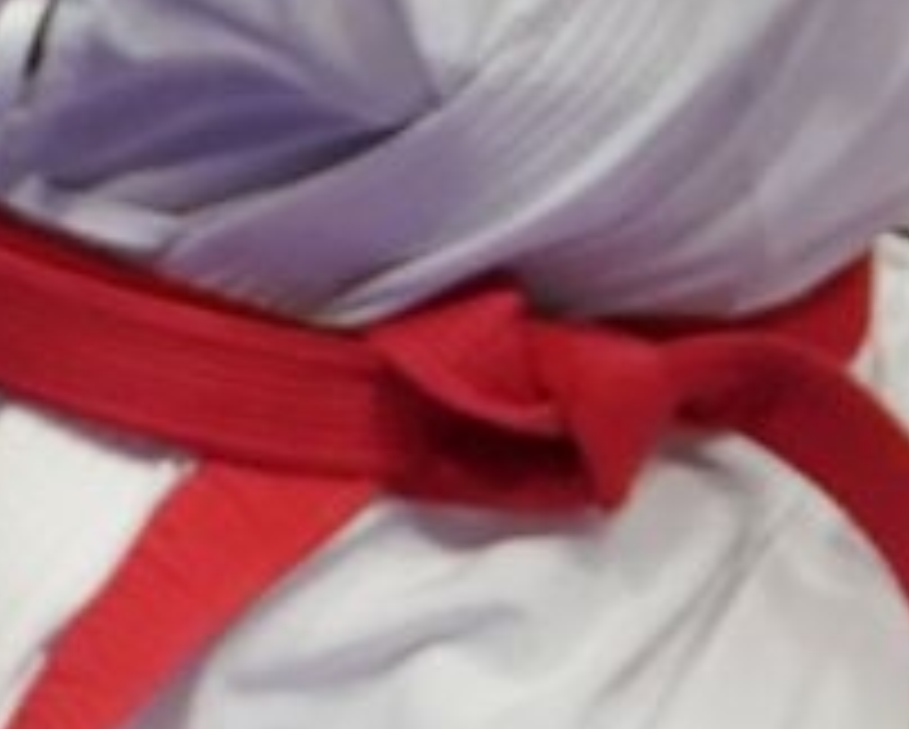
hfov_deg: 1.0
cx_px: 171
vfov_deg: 0.8
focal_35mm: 1983
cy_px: 166
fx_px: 53400
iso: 1250
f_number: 2.8
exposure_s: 1/1000
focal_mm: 158
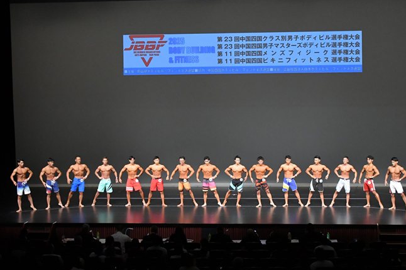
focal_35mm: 72
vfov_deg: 18.9
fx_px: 812
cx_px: 239
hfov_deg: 28.0
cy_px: 149
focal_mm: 40
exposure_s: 1/400
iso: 5000
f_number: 5.6
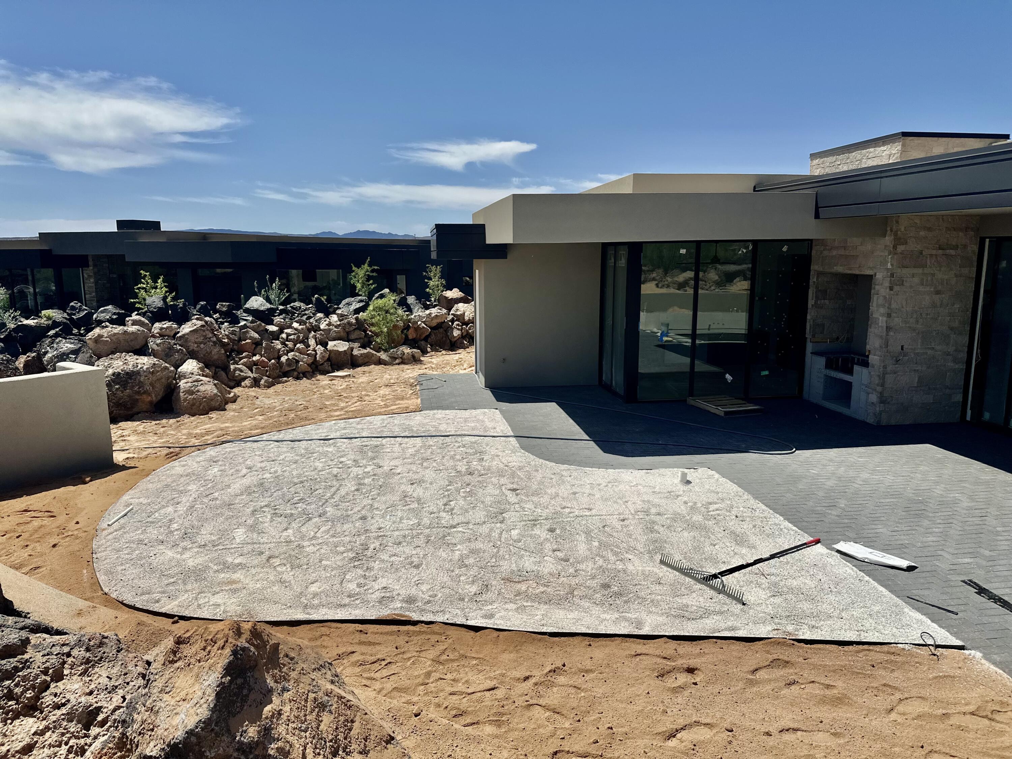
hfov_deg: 71.6
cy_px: 380
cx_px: 506
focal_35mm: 24
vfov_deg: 56.8
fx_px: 702
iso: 80
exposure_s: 1/8197
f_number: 1.78
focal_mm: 6.86
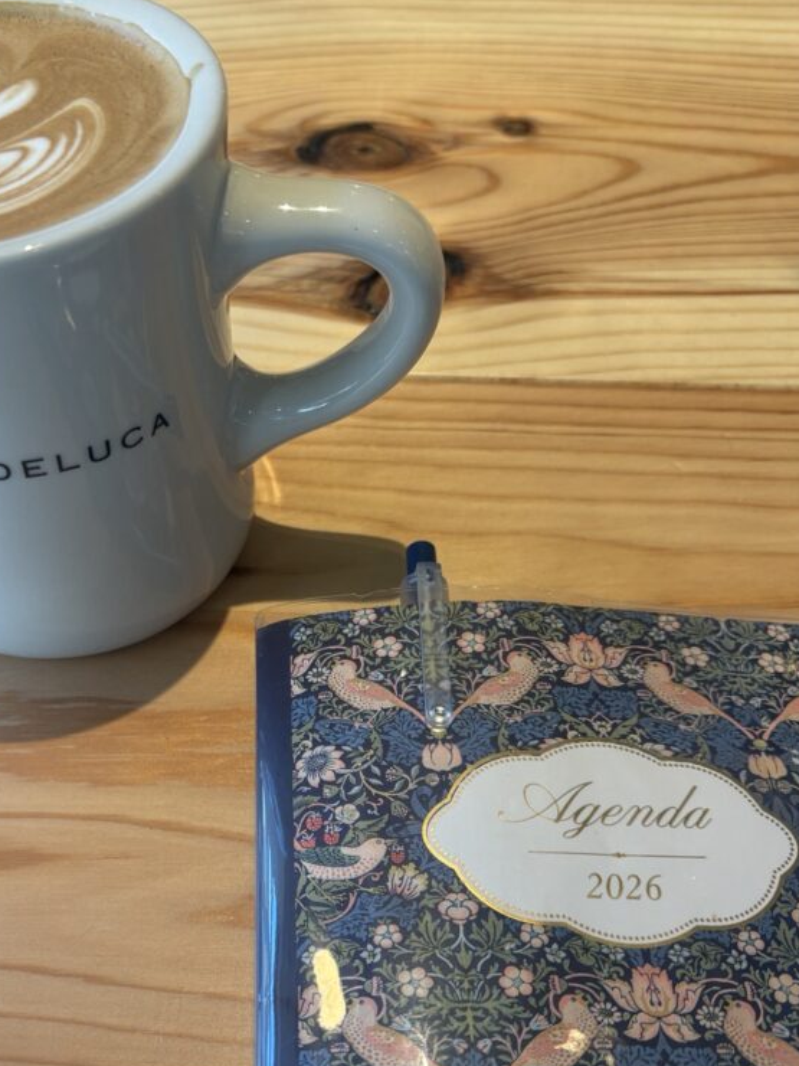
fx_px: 1108
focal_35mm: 36
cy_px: 691
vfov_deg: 50.6
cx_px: 258
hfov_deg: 39.1
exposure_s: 1/100
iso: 50
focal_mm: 5.96
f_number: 1.6
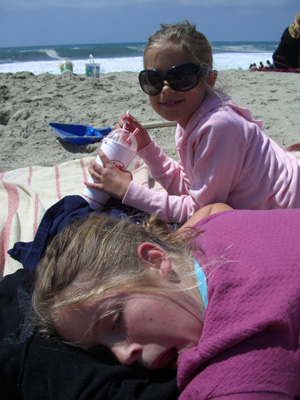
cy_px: 200
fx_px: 439
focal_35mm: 38
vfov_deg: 49.0
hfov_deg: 37.7
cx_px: 150
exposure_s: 1/640
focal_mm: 7.9
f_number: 5.6
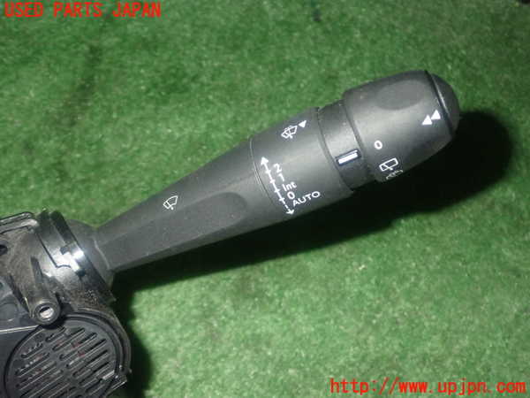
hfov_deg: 49.0
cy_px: 199
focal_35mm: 38
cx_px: 265
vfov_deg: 37.7
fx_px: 582
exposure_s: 1/40
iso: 800
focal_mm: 6.83
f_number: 8
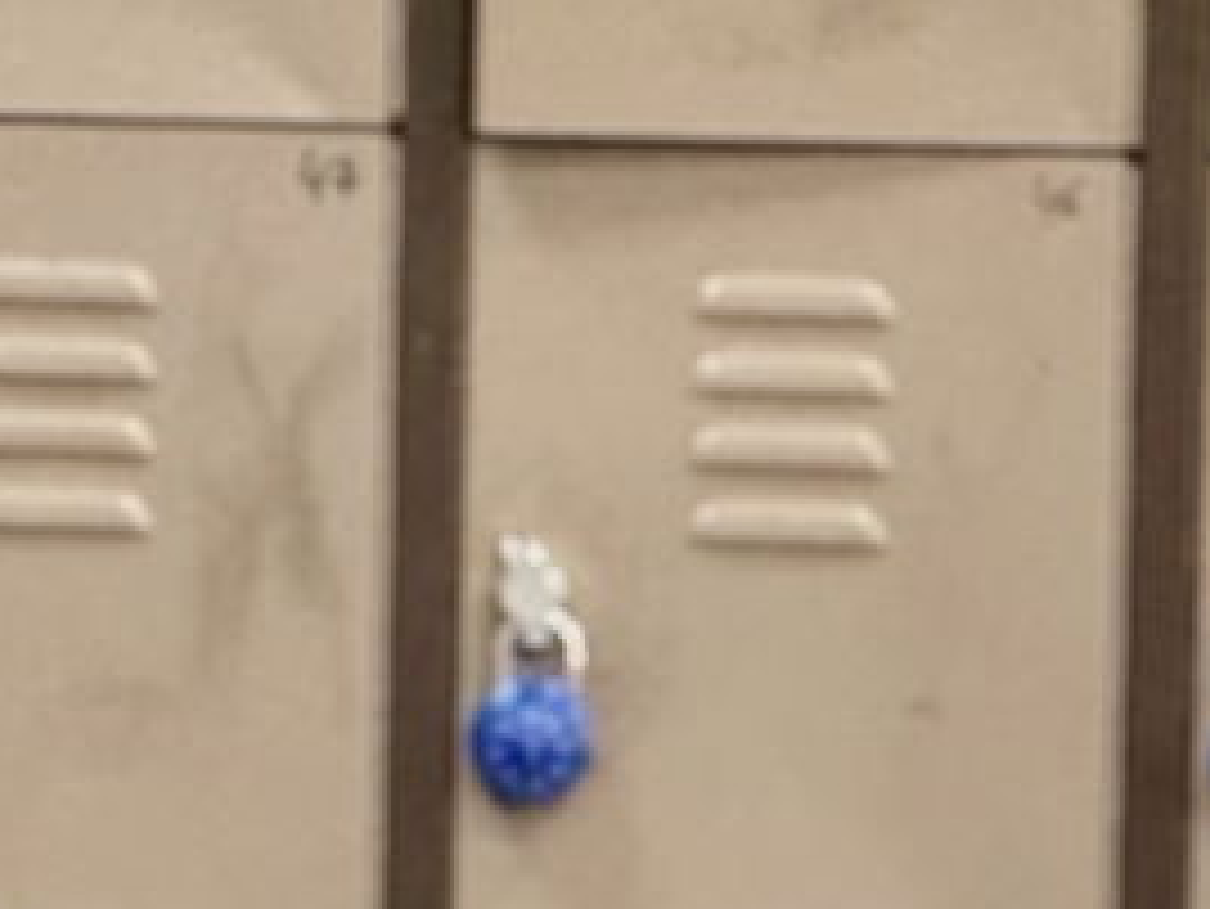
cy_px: 2354
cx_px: 895
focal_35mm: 624
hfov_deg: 3.2
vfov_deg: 2.4
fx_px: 21822
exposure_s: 1/100
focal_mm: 15.66
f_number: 2.8
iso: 200
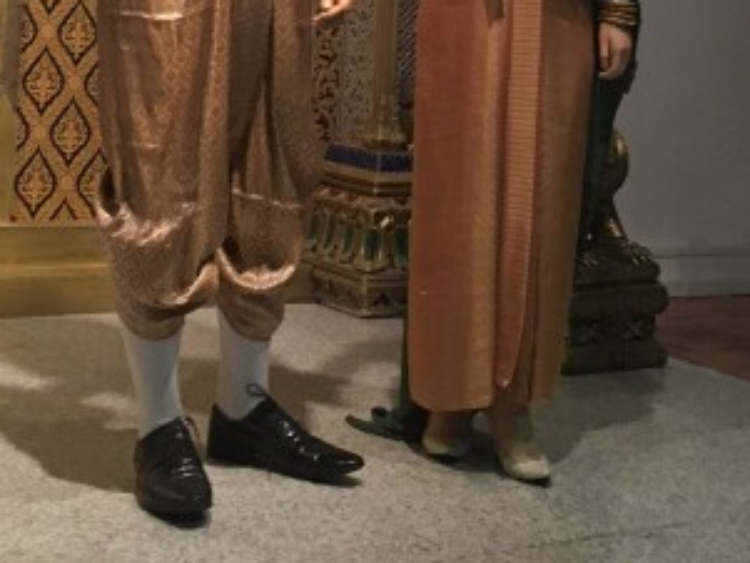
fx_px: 1669
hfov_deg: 25.2
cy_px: -174
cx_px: 234
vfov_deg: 17.9
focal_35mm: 77
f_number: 2.2
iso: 160
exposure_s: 1/33
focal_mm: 4.15
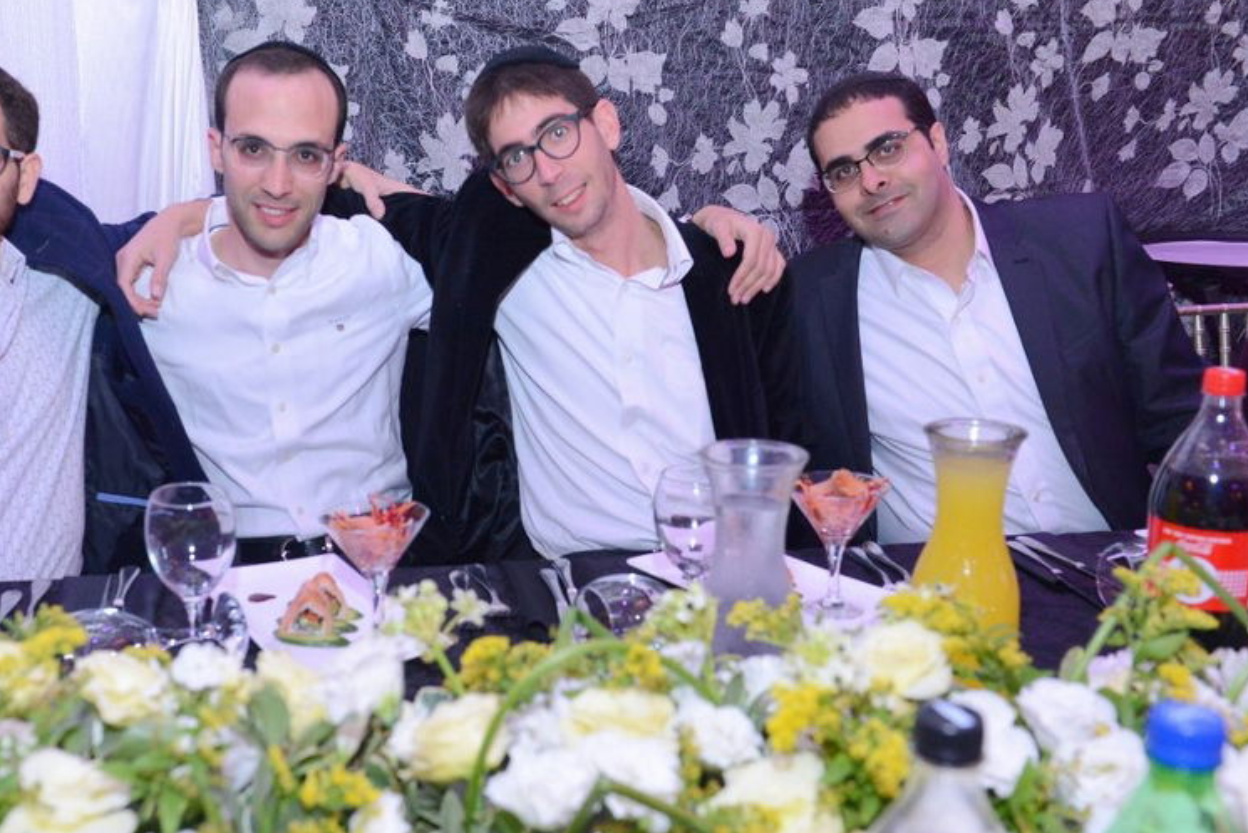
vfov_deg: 30.5
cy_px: 432
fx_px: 1526
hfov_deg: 44.2
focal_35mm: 44
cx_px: 479
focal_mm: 32
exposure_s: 1/80
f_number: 5
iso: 3200
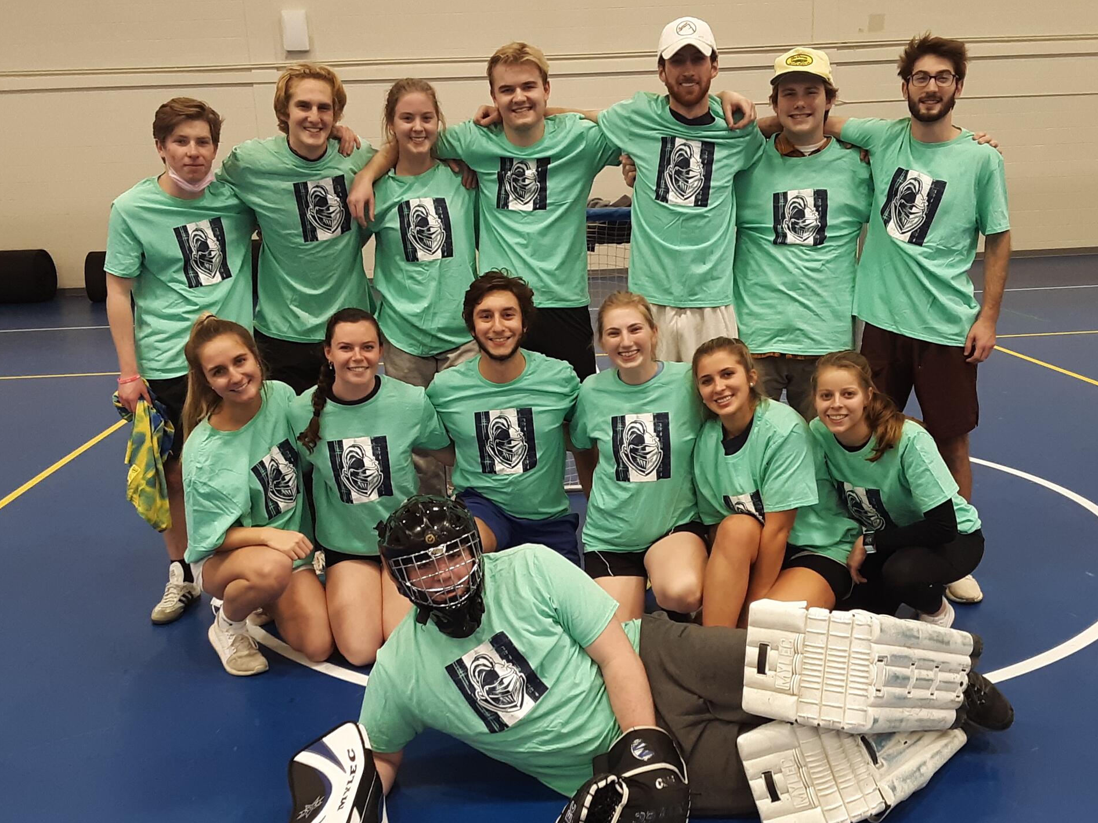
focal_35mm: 37
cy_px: 513
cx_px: 525
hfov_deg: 50.1
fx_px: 1174
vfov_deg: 38.4
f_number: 1.9
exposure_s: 1/40
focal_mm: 2.91
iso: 80
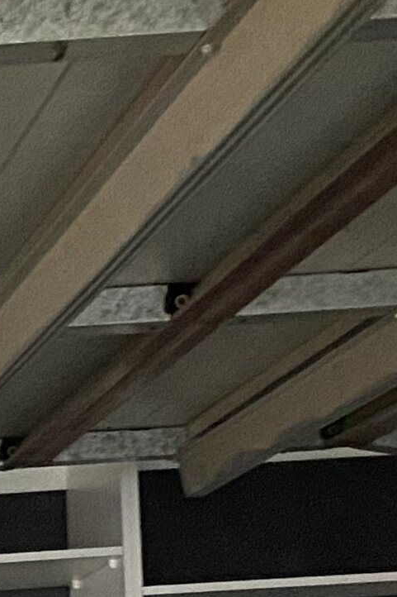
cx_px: -659
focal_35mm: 151
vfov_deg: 12.8
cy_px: 950
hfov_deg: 8.1
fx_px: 2499
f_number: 1.8
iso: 640
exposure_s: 1/25
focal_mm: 4.25
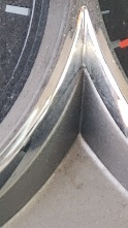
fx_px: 1239
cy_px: -62
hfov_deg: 5.9
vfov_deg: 10.3
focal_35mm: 205
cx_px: 65
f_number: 1.5
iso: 50
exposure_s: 1/110
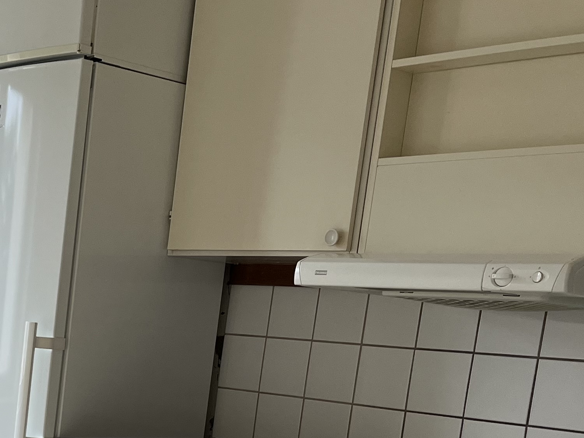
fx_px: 1181
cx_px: -75
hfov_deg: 25.5
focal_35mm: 70
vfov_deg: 20.0
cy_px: 495
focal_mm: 5.1
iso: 100
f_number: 1.6
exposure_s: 1/121
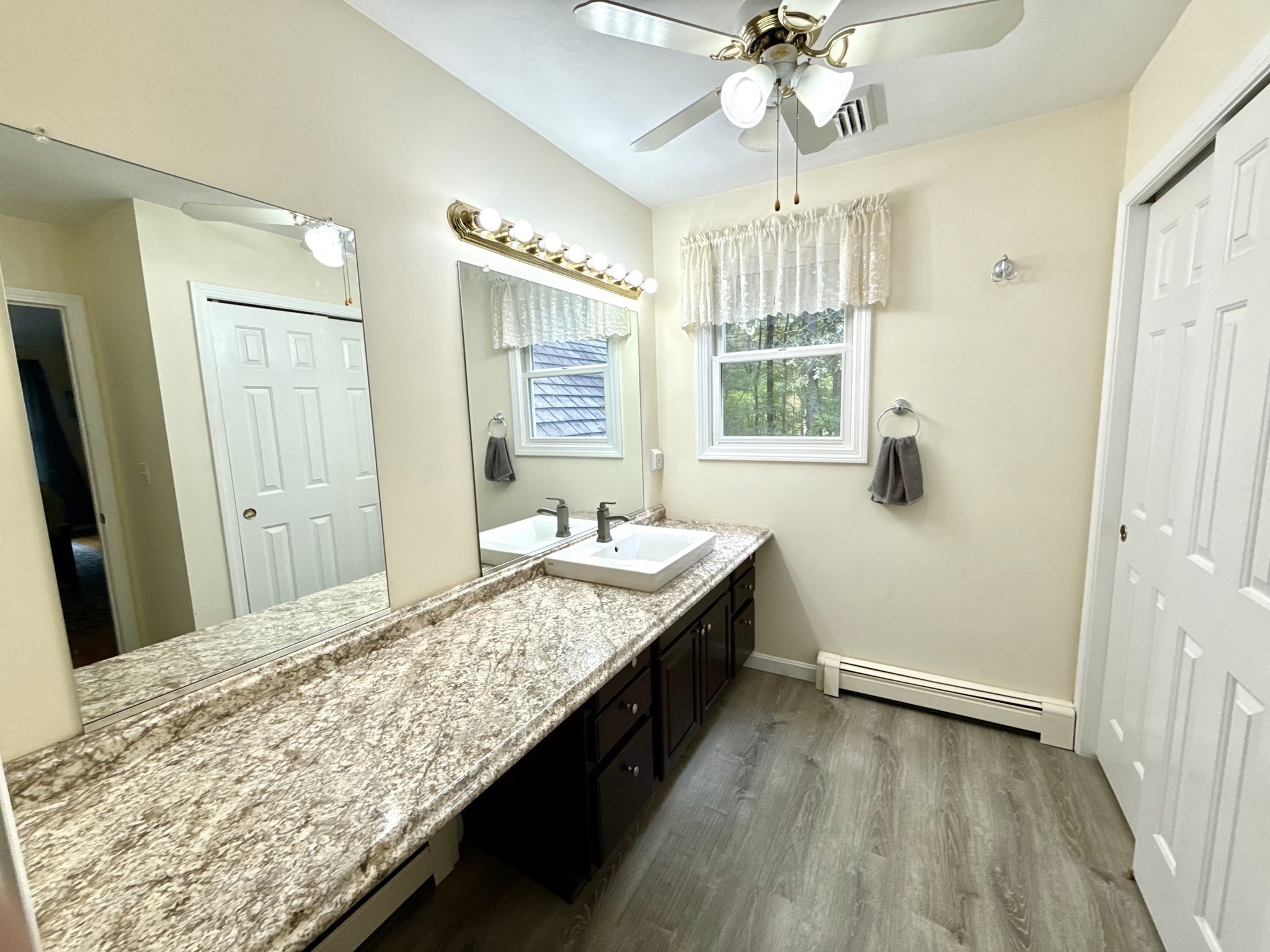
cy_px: 476
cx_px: 635
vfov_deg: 85.7
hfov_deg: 102.1
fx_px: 514
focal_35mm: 14
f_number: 2.2
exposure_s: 1/161
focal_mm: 2.22
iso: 50
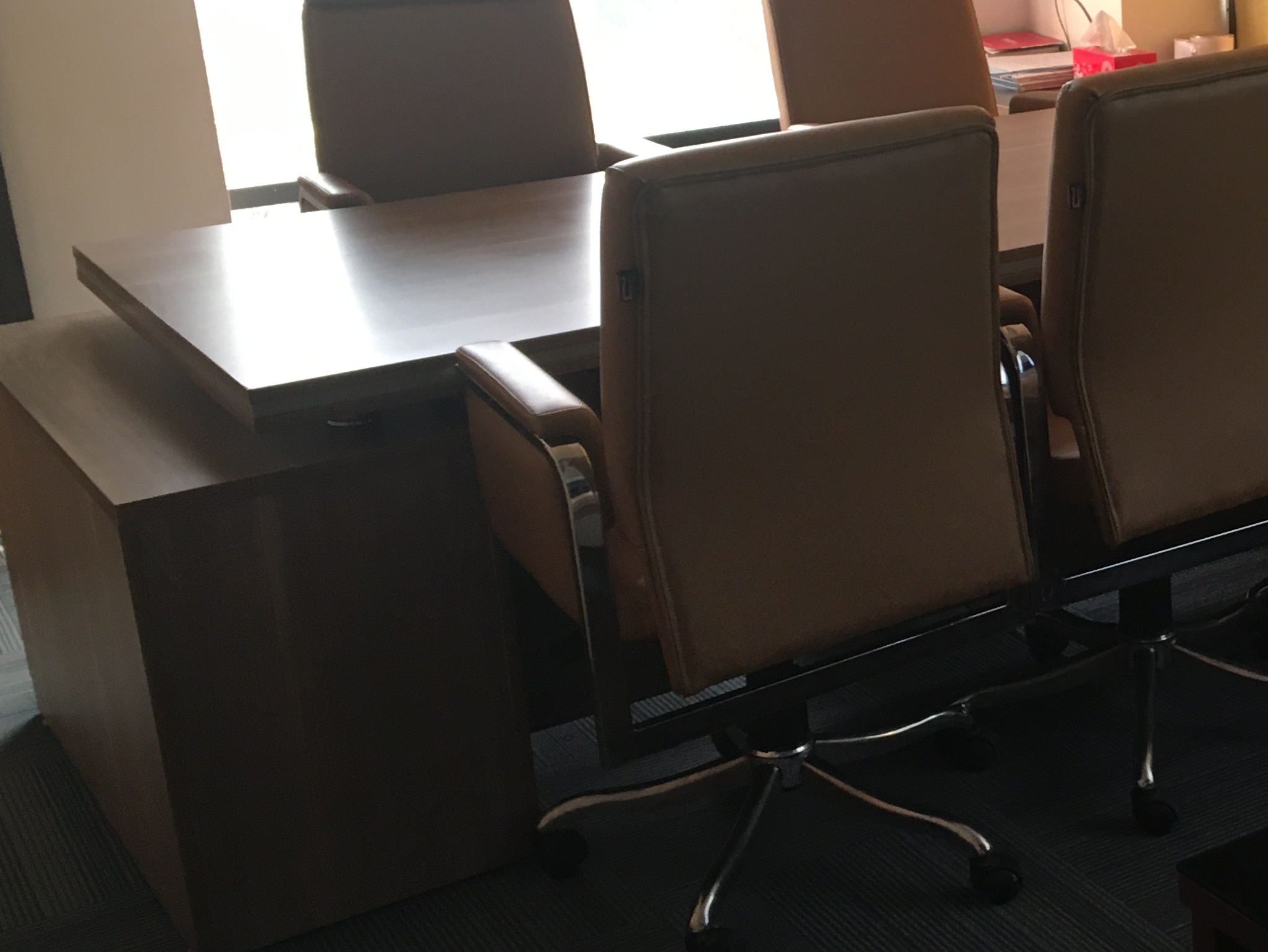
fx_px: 2088
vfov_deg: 25.7
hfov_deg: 32.1
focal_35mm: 57
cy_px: 445
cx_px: 1138
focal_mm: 4.15
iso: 100
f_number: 2.2
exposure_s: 1/33
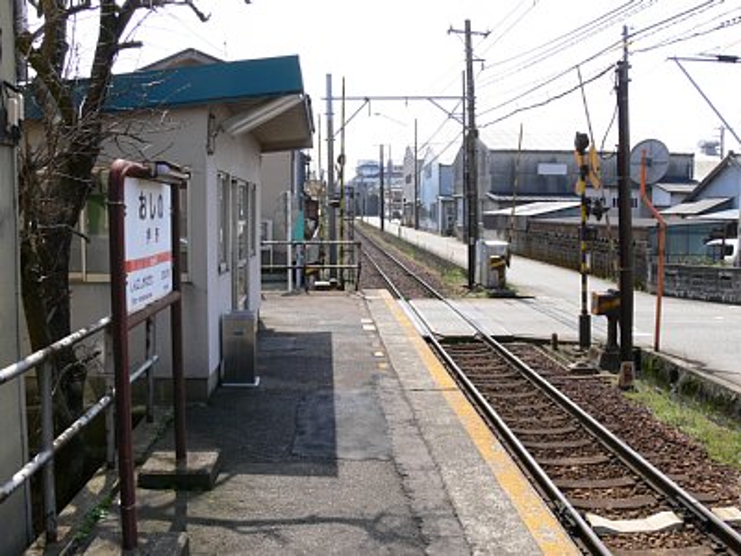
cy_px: 278
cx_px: 370
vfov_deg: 40.7
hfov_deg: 52.6
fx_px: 749
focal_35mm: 35
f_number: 5.6
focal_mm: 7.4
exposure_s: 1/200
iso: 80
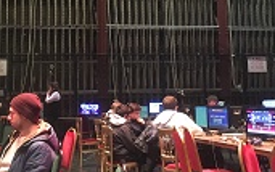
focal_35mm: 72
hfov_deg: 28.6
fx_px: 540
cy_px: 16
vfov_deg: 17.8
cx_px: 133
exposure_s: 1/17
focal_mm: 4.15
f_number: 2.2
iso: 200
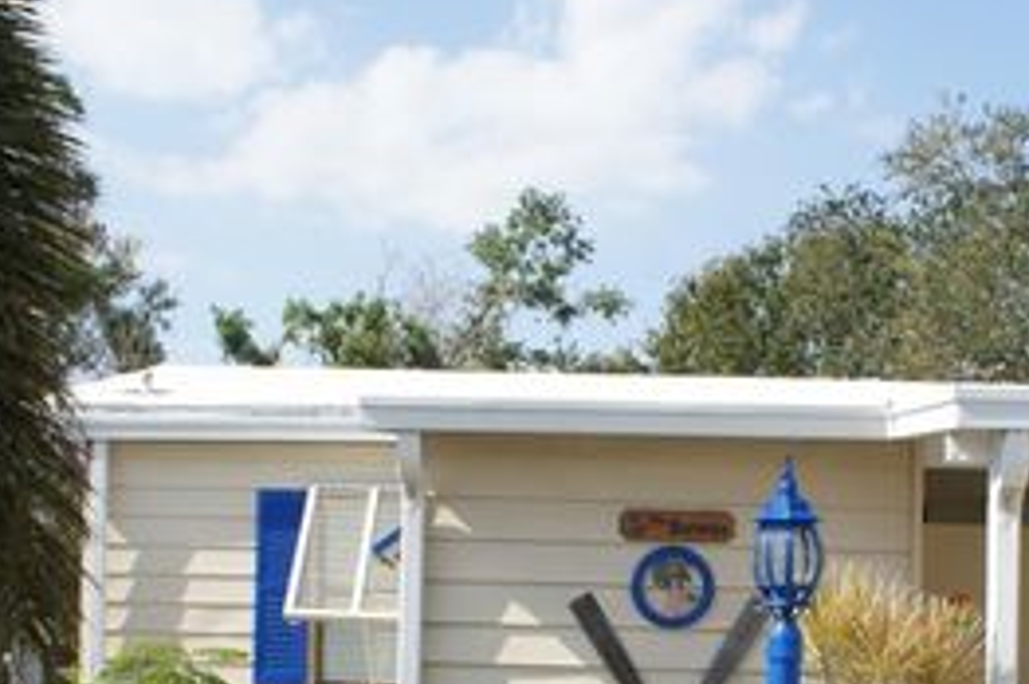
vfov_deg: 21.1
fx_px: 1798
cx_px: 699
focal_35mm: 63
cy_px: 611
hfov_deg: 31.6
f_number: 10
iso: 100
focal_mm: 22
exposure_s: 1/100
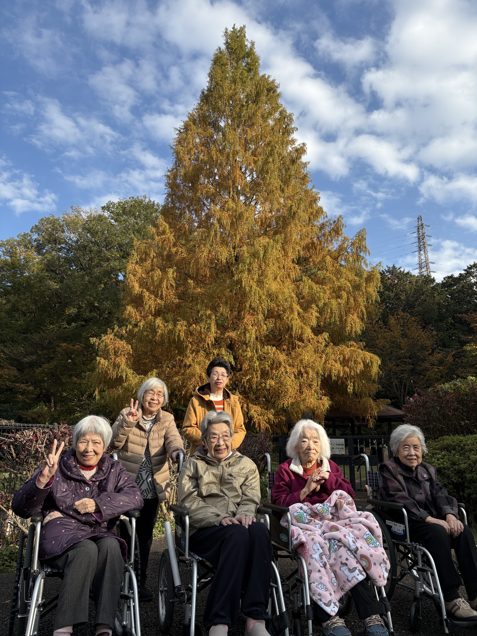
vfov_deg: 67.3
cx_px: 238
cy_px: 318
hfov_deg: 53.1
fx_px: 478
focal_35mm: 26
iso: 50
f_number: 1.6
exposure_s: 1/2283
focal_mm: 5.96
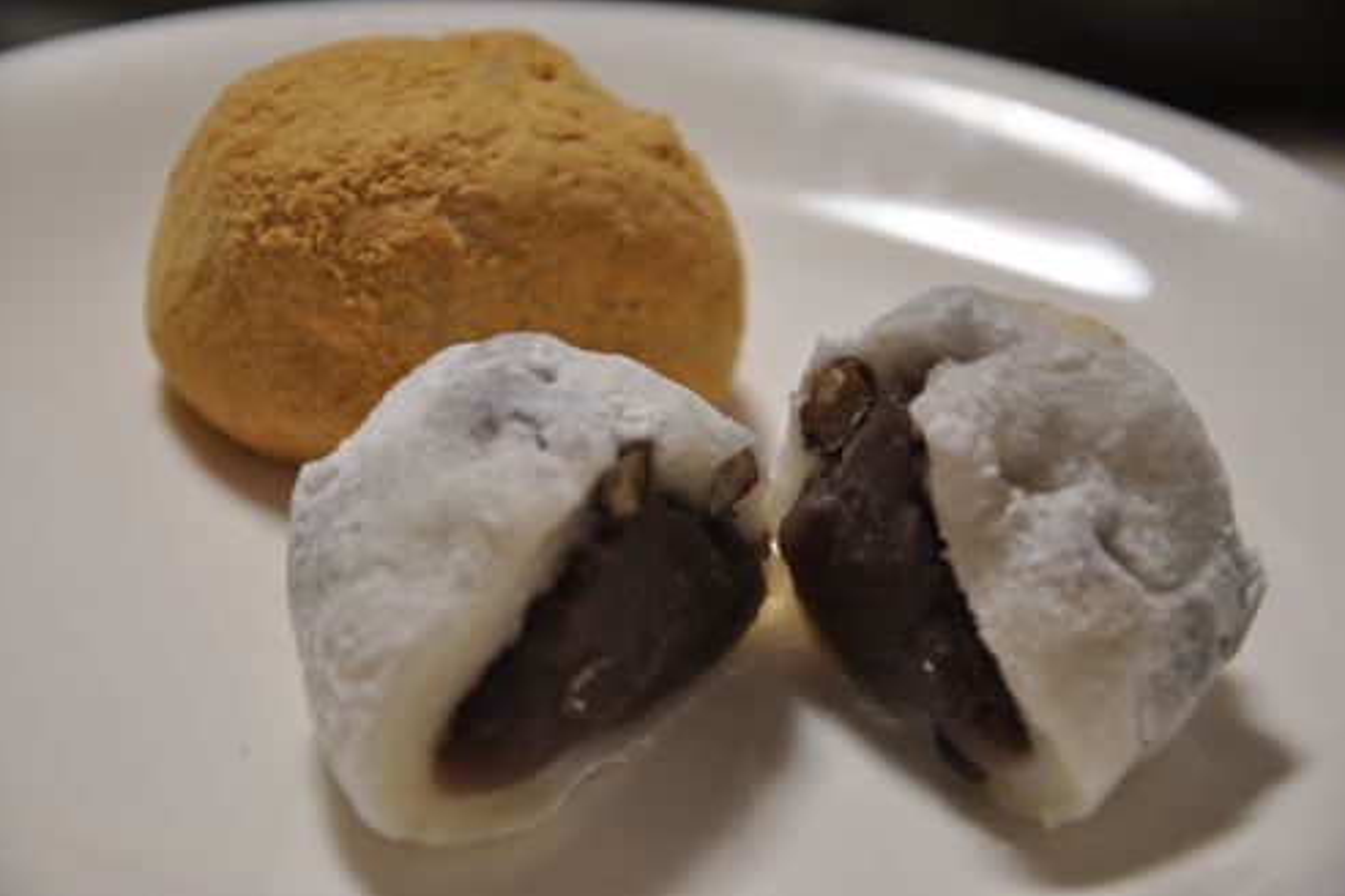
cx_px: 672
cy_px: 451
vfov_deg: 10.0
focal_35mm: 137
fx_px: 5118
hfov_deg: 15.0
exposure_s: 1/13
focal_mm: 90
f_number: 5.6
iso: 400
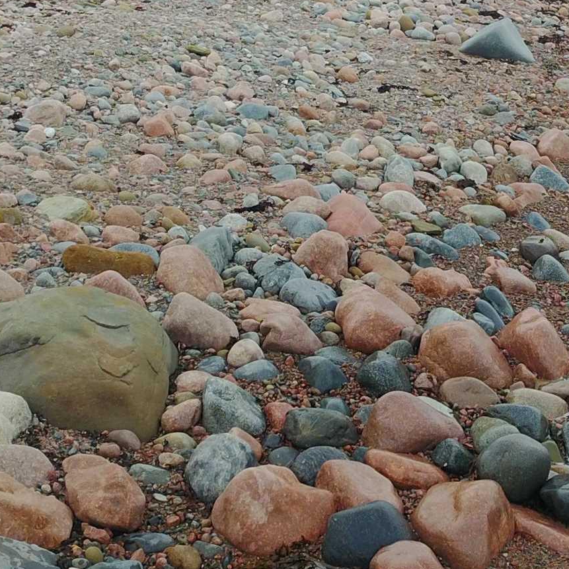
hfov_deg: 20.7
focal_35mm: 82
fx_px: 1525
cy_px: -48
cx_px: 500
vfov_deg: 20.2
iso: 100
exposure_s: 1/182
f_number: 2.2
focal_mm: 4.73
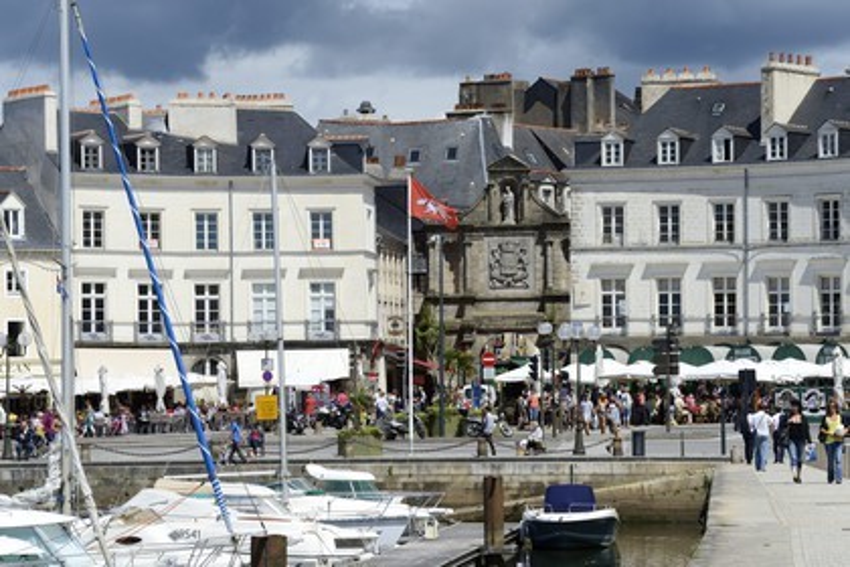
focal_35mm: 135
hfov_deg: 15.2
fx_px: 3187
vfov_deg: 10.2
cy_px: 284
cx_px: 425
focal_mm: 135
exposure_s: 1/200
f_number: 16
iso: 200
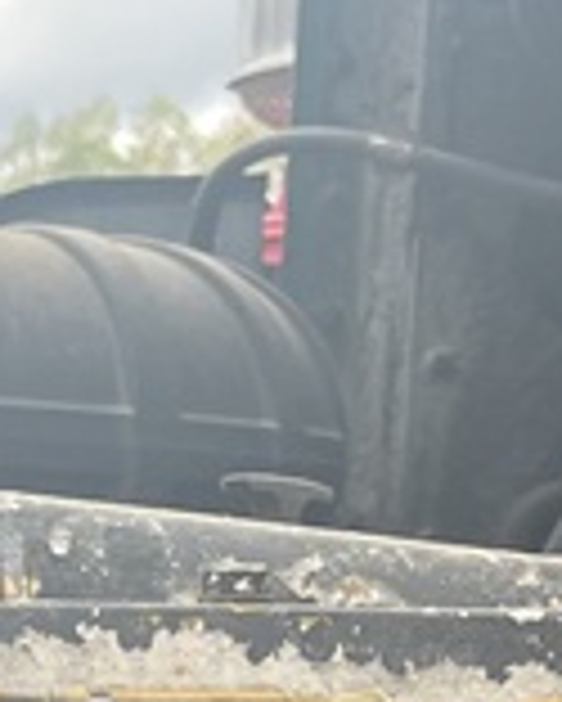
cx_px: -854
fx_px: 3406
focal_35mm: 164
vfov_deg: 10.8
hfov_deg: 8.5
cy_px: 1364
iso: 50
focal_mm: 5.1
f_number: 1.6
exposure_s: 1/347
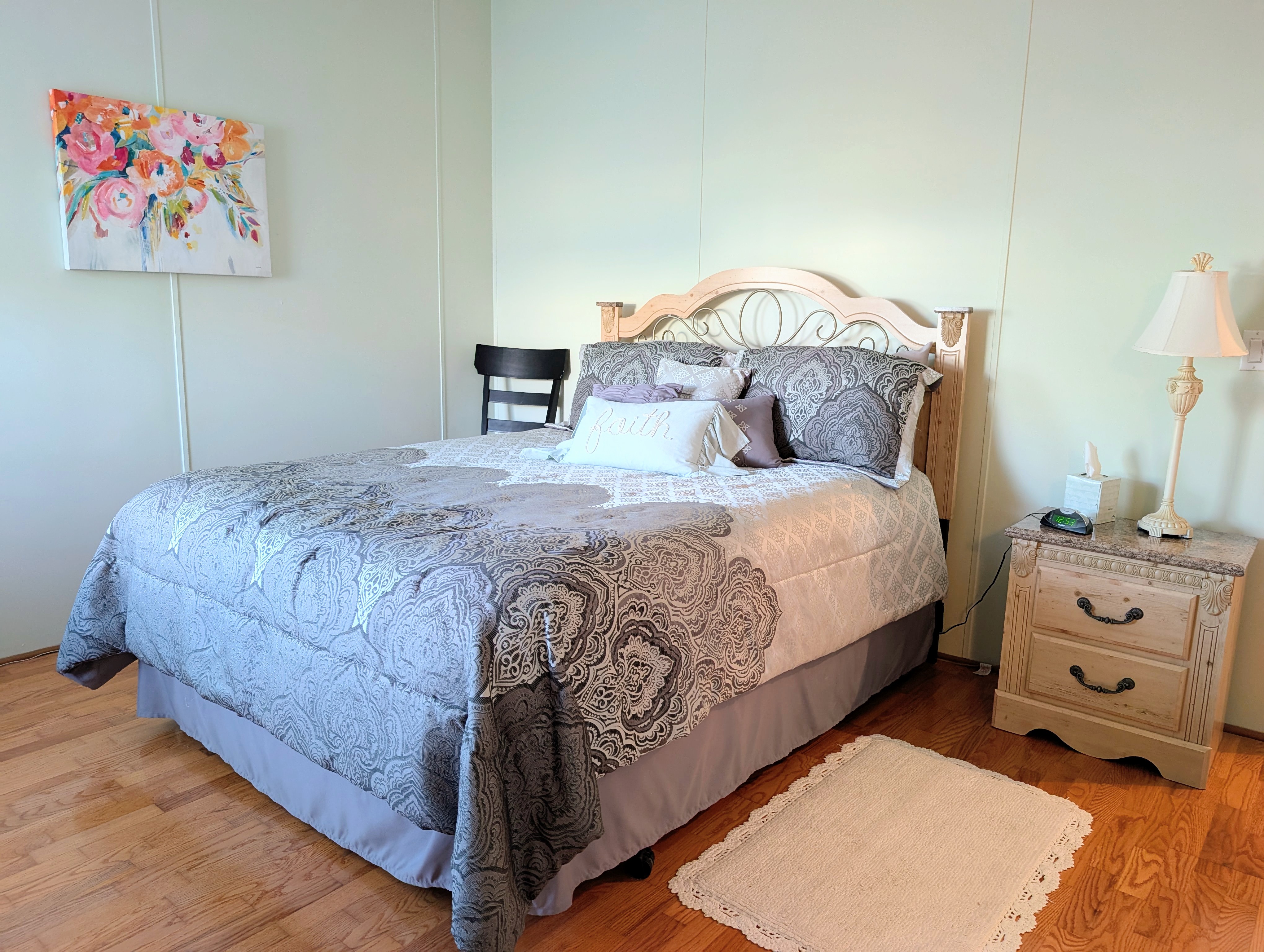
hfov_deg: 71.5
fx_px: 878
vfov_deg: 56.9
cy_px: 476
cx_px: 632
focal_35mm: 24
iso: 163
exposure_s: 1/24
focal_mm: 6.9
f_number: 1.68
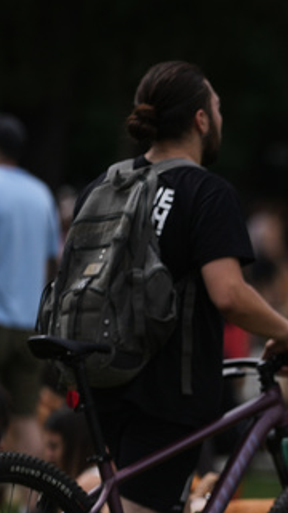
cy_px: 506
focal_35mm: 453
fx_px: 6150
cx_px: 650
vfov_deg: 4.8
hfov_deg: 2.7
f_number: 2
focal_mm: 135
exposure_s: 1/8000
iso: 100
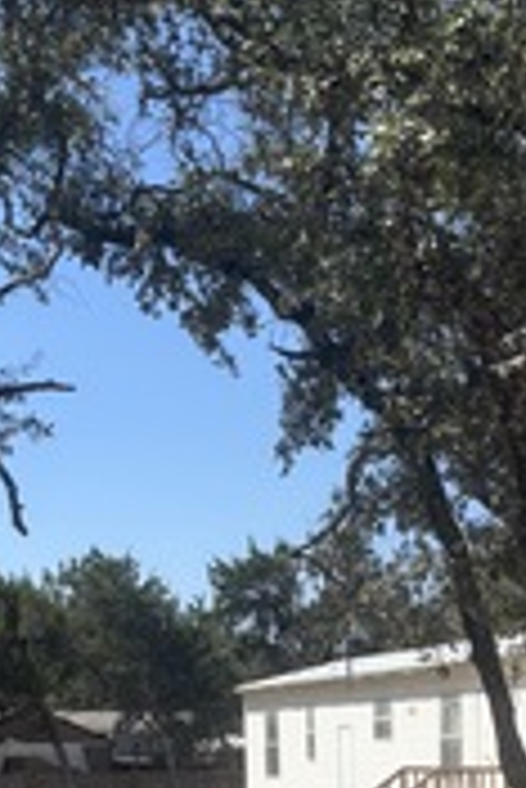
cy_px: 932
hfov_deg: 18.0
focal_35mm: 74
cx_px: 517
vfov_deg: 24.8
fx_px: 1619
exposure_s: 1/3788
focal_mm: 5.96
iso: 50
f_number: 1.6
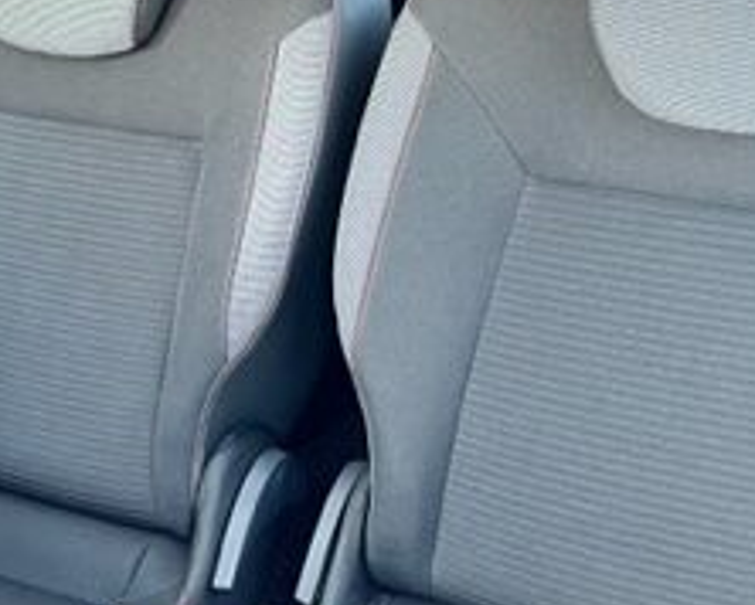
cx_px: 204
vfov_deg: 20.6
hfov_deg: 25.8
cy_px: 544
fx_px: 1633
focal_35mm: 73
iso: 400
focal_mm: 5.7
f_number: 1.5
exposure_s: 1/60
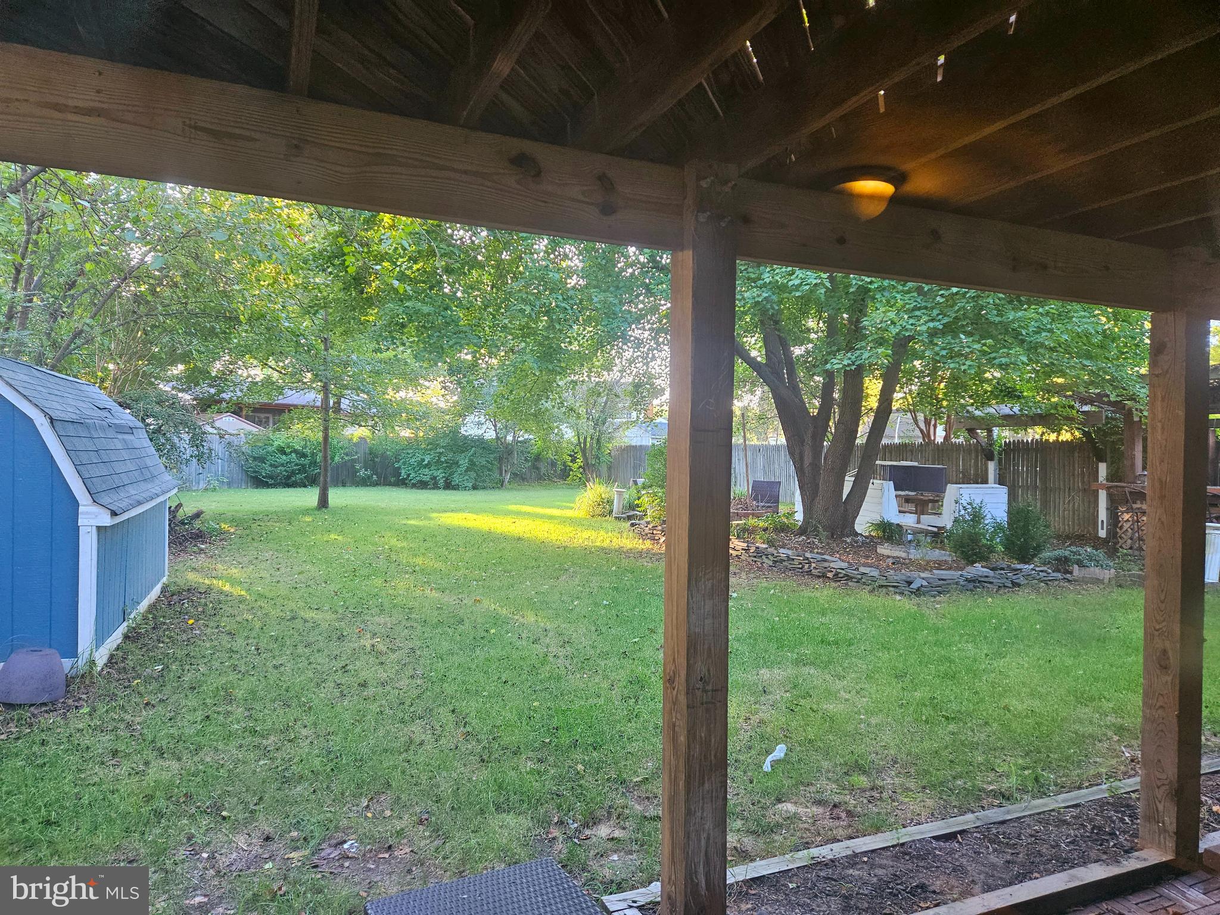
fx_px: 811
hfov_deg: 73.9
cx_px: 610
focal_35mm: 23
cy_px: 458
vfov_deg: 58.9
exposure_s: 1/120
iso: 320
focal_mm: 5.4
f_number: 1.8
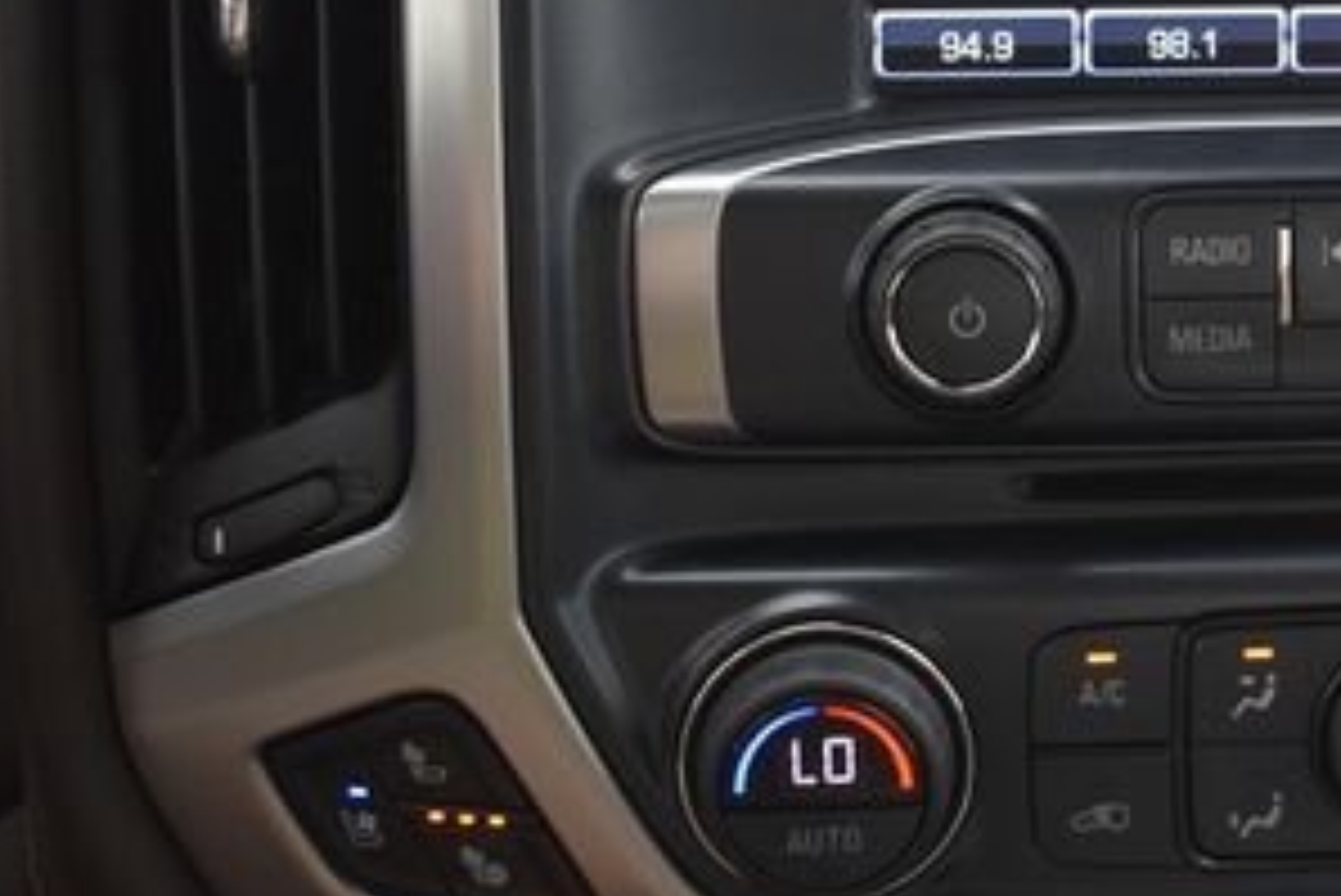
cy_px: 254
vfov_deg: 15.7
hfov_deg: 22.3
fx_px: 3245
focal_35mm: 87
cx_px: 1382
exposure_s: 1/125
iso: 1000
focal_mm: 27
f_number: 4
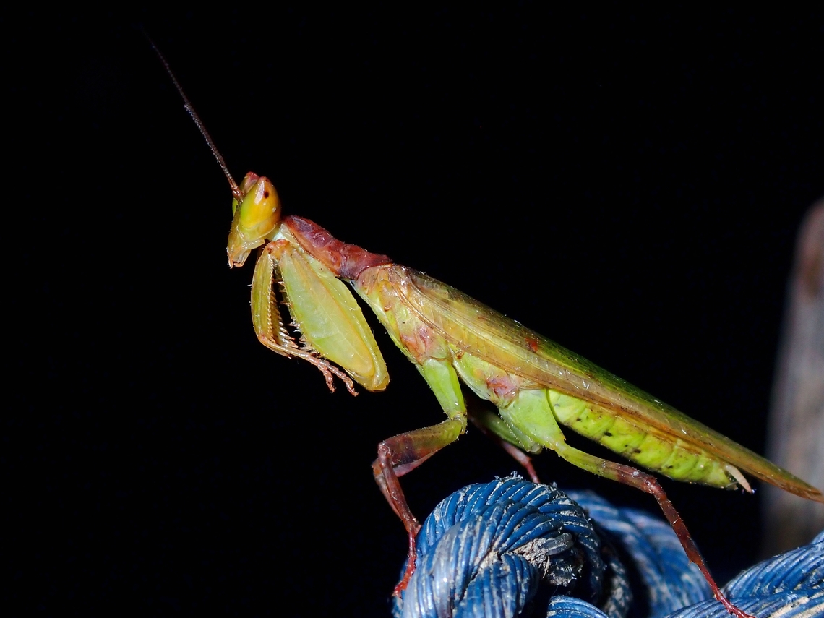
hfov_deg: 19.6
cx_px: 412
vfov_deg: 14.8
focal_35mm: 100
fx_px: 2380
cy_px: 309
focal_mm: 18
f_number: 6.3
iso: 200
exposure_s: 1/200
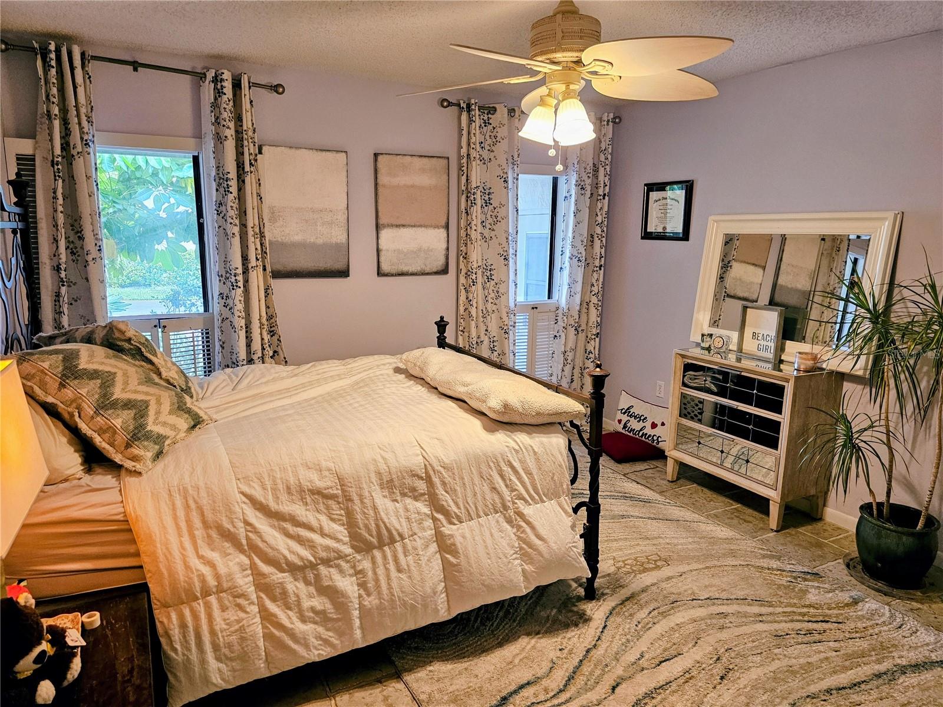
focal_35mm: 23
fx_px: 627
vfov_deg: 58.9
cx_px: 472
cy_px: 354
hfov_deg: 73.9
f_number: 1.7
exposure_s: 1/120
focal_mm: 6.3
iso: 320
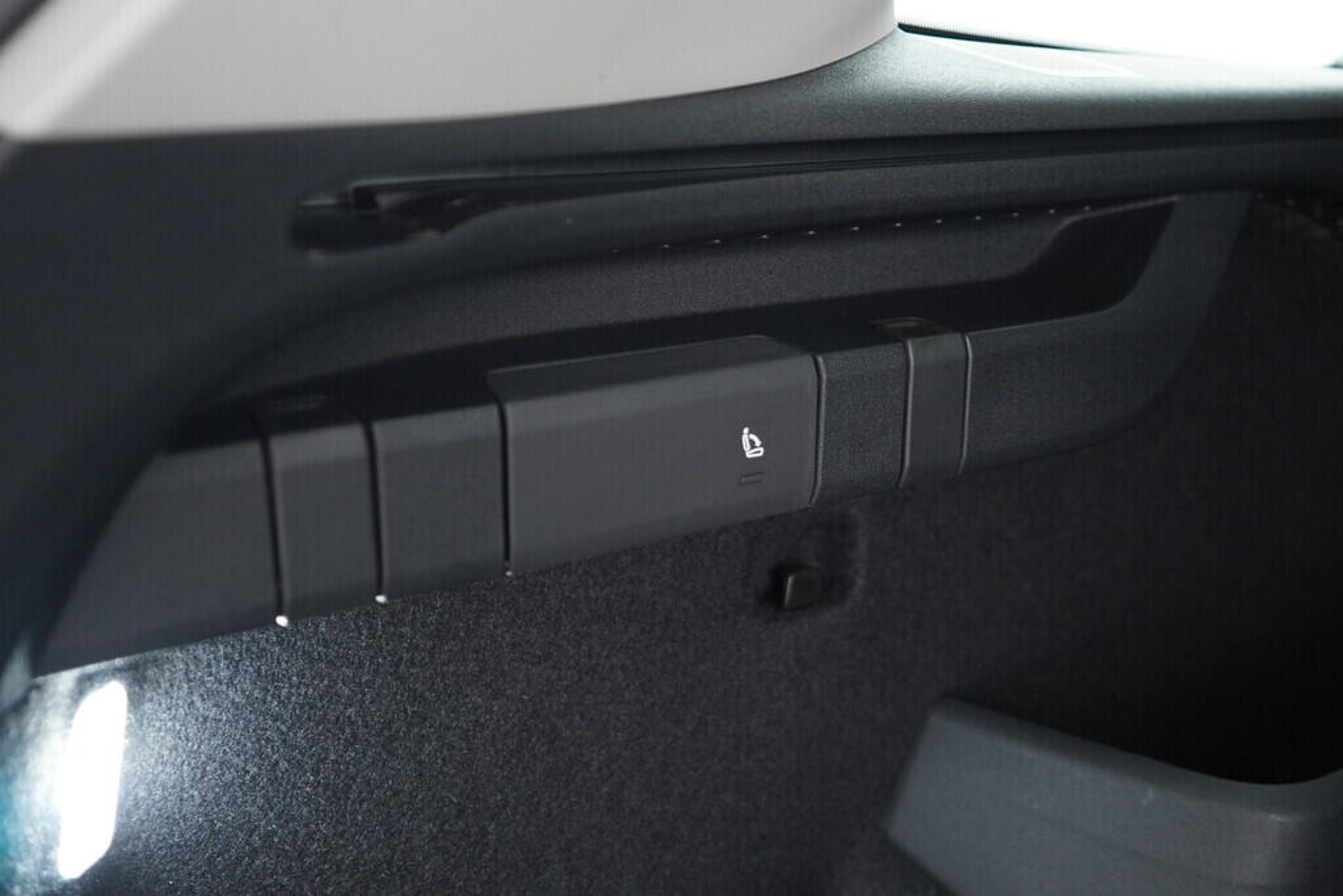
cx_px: 672
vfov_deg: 36.9
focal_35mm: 36
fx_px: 1343
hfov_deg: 53.1
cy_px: 448
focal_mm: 24
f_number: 2.8
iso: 1250
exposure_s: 1/40
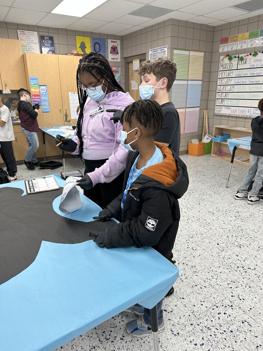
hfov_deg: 56.8
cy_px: 176
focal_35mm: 24
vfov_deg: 71.6
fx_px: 243
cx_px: 132
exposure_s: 1/120
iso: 125
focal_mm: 6.86
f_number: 1.78
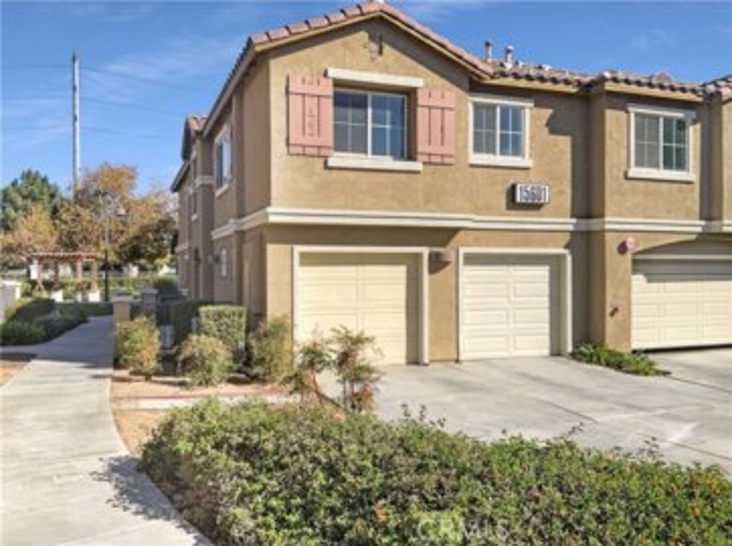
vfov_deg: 48.1
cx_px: 366
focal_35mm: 29
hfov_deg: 61.8
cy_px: 273
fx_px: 612
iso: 16
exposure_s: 1/1912
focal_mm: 3
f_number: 1.8
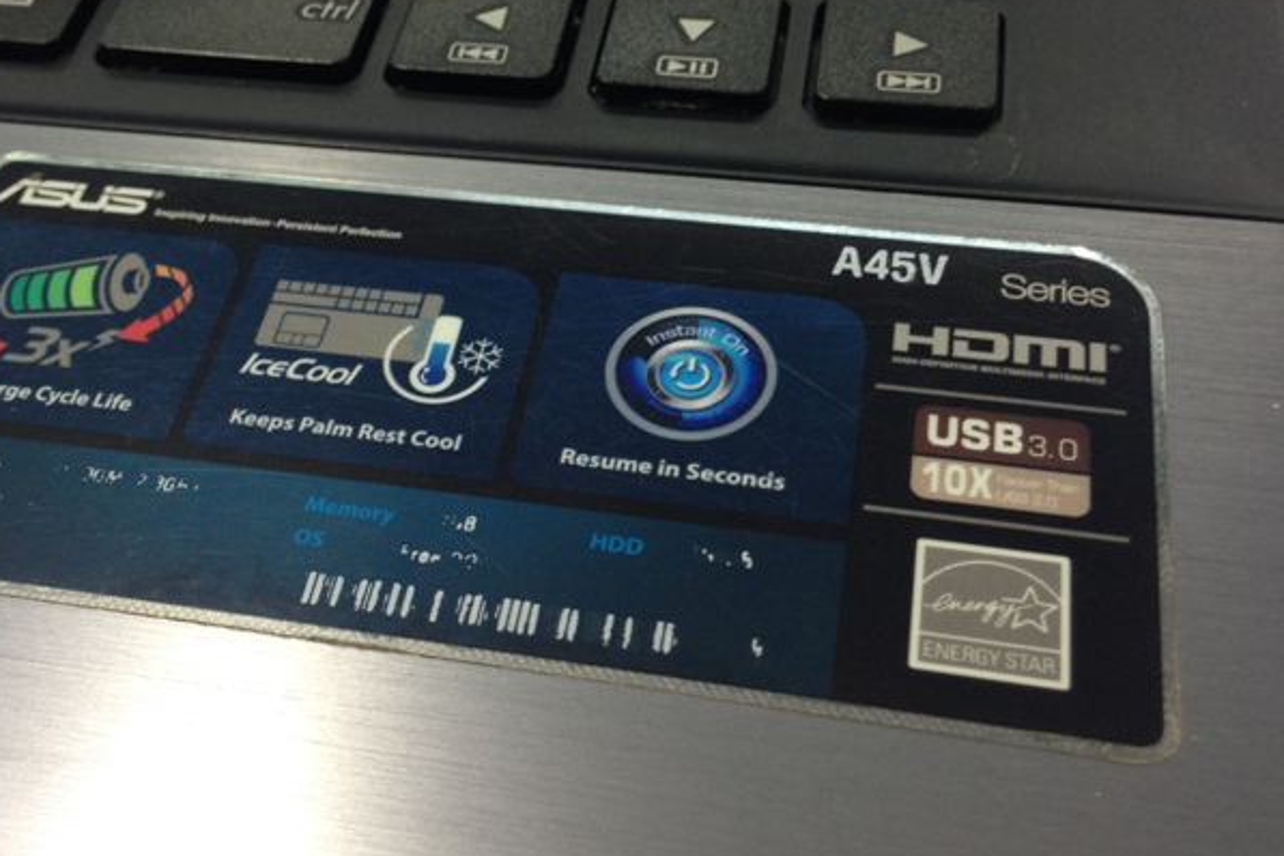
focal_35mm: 46
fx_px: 1641
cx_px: 527
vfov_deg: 29.2
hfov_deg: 42.6
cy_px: 342
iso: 80
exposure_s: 1/20
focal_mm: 4.12
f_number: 2.4
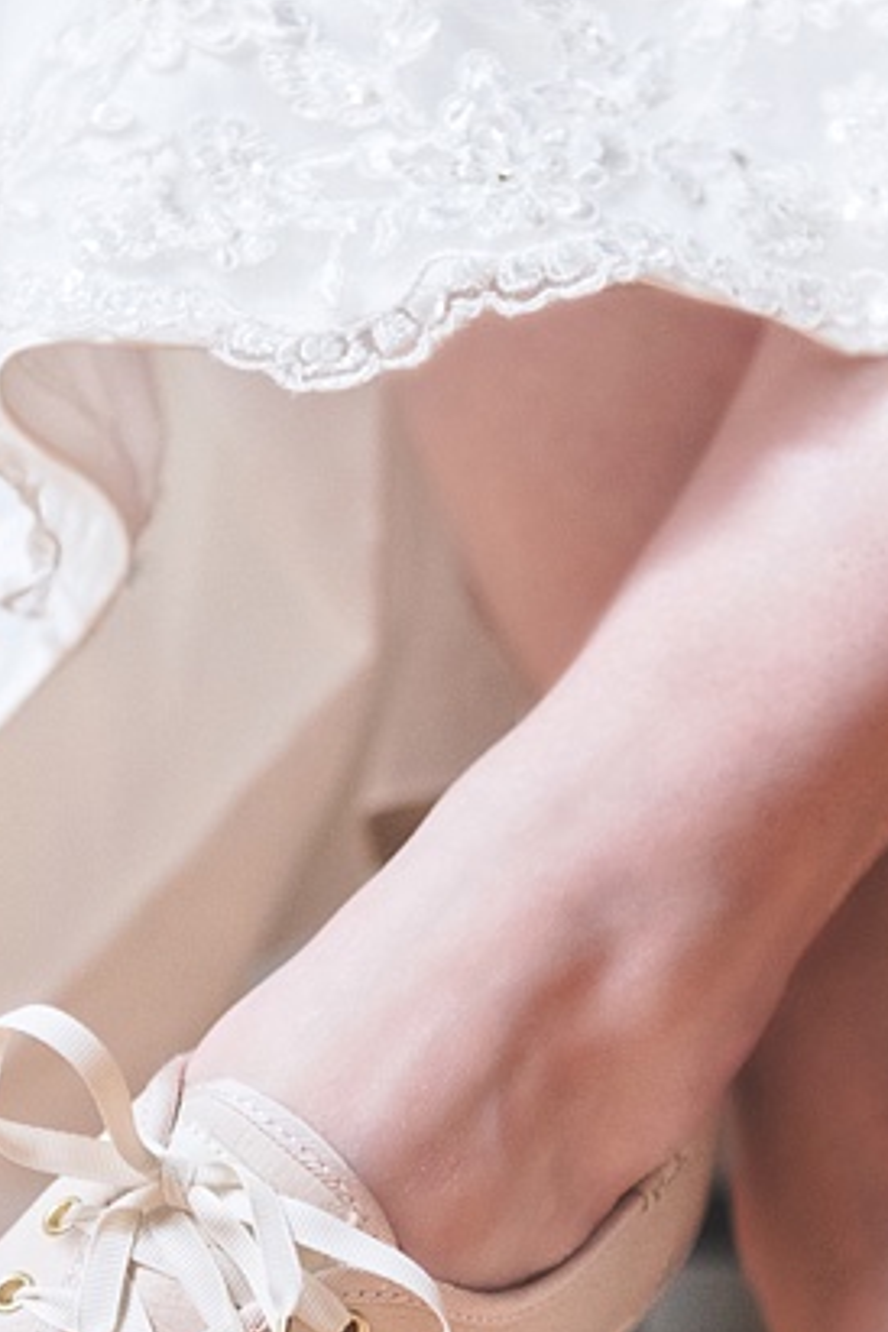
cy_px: 809
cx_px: 535
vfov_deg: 16.1
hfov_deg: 10.8
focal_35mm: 127
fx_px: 4699
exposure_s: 1/320
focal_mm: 58
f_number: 2.8
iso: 2500
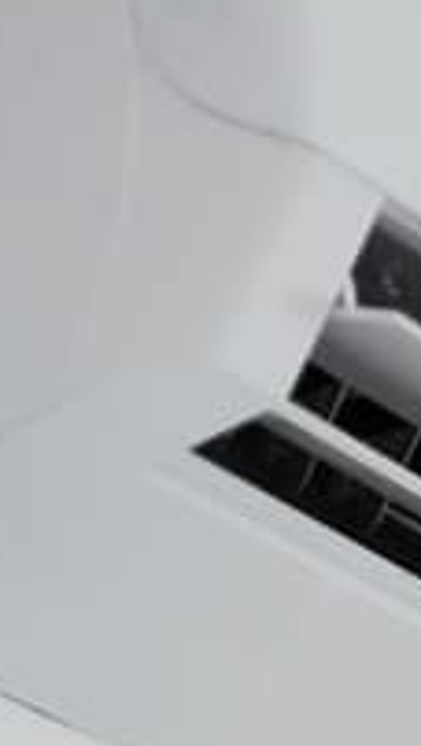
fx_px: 6157
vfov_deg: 6.9
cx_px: 1717
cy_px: 731
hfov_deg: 3.7
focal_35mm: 311
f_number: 1.2
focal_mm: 50
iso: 320
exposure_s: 1/125
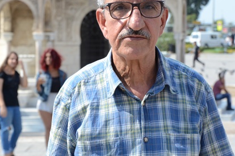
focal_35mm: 174
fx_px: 1132
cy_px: 61
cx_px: 154
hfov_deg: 11.8
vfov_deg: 7.9
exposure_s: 1/1000
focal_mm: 75
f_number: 8
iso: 800
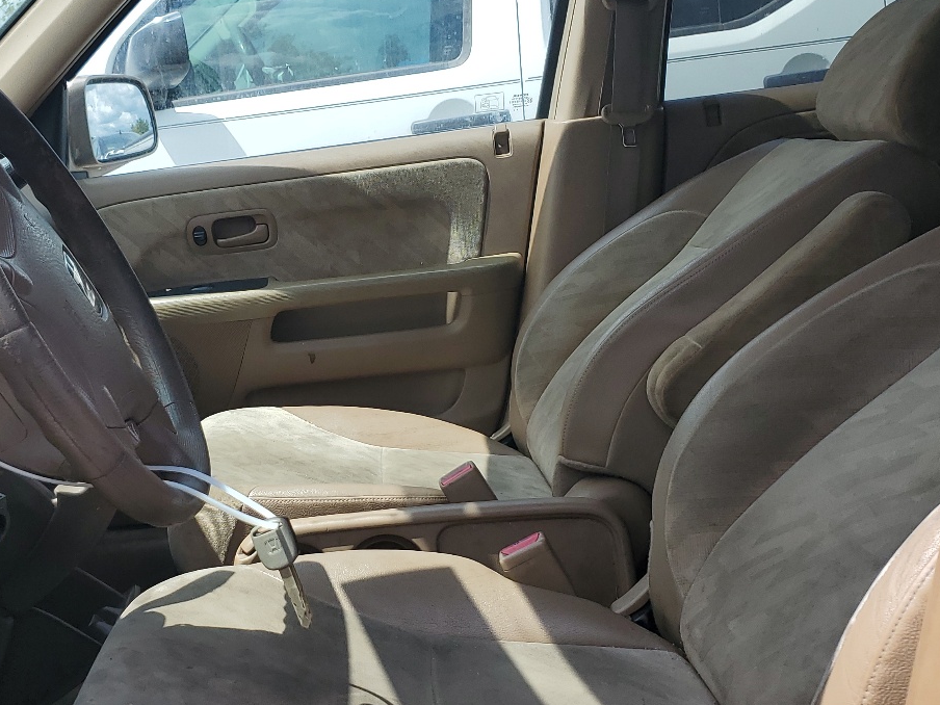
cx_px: 346
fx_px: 1249
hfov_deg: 40.9
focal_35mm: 46
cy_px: 410
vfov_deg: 31.5
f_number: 1.5
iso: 50
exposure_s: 1/1429
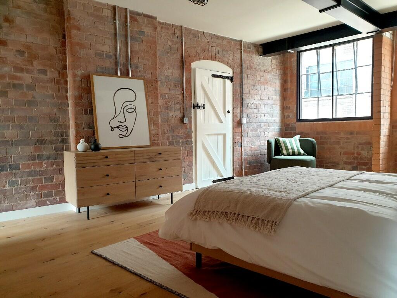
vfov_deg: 53.1
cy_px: 149
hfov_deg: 67.3
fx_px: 298
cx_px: 198
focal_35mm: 26
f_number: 2.4
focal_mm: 4.3
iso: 250
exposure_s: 1/50
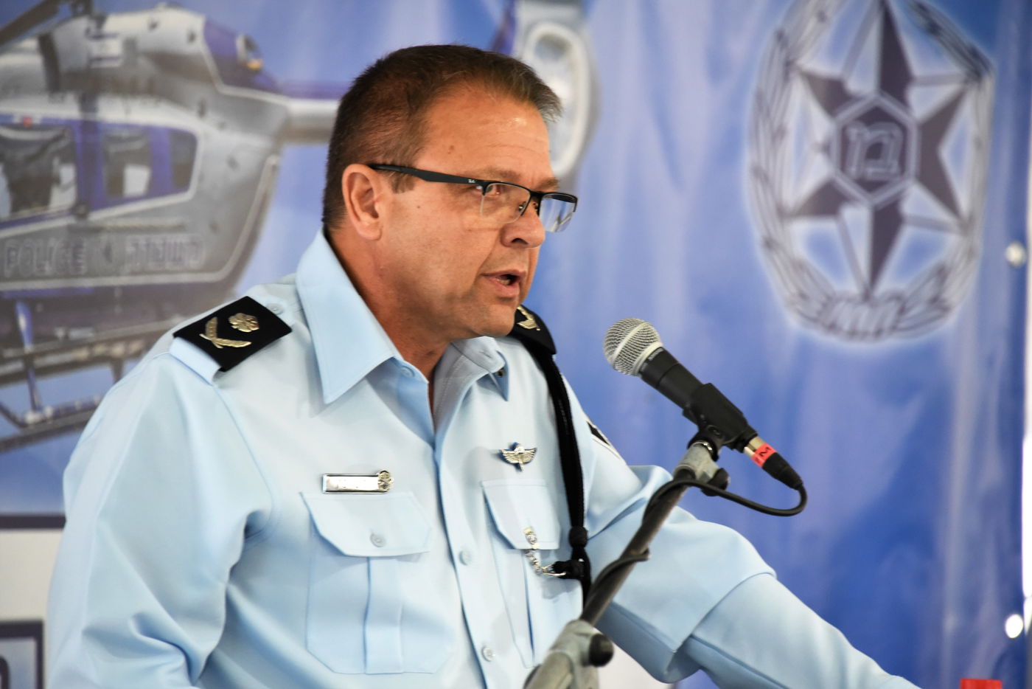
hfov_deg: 6.9
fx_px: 8601
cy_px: 344
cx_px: 516
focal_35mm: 300
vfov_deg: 4.6
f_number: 6.3
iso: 3200
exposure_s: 1/100
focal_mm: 300
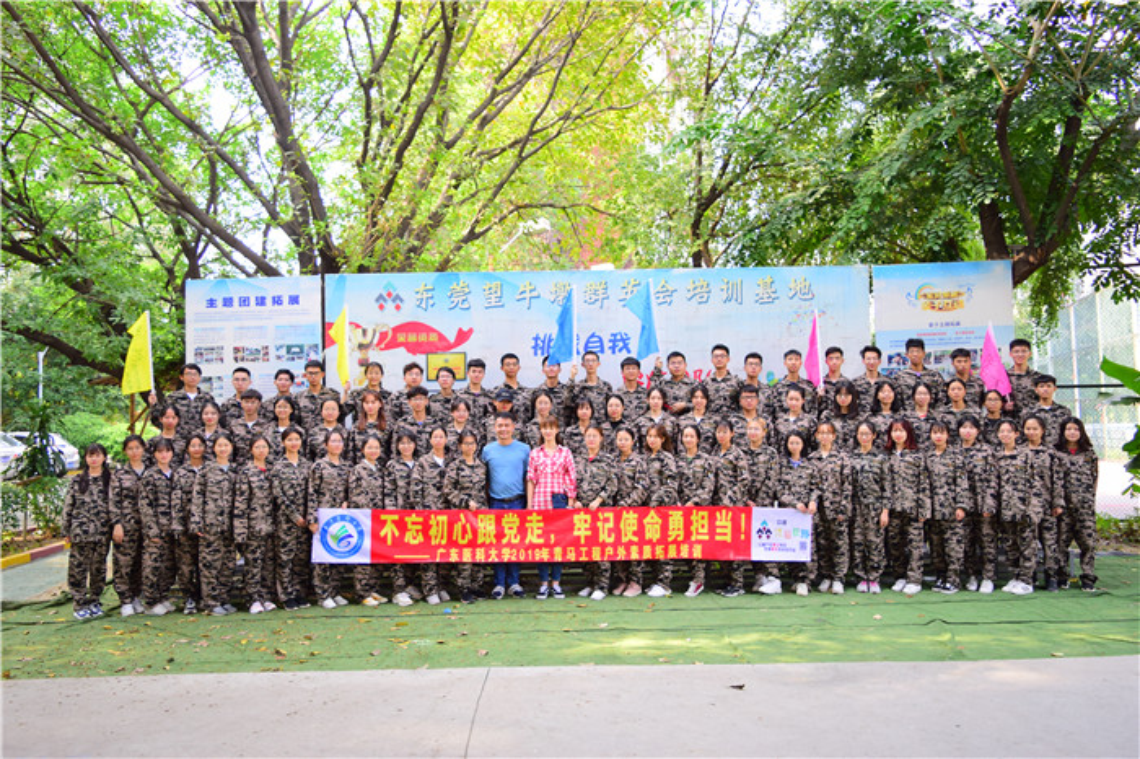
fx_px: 855
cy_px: 380
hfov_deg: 67.4
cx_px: 570
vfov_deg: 47.9
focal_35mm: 27
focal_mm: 18
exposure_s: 1/125
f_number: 3.5
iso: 250
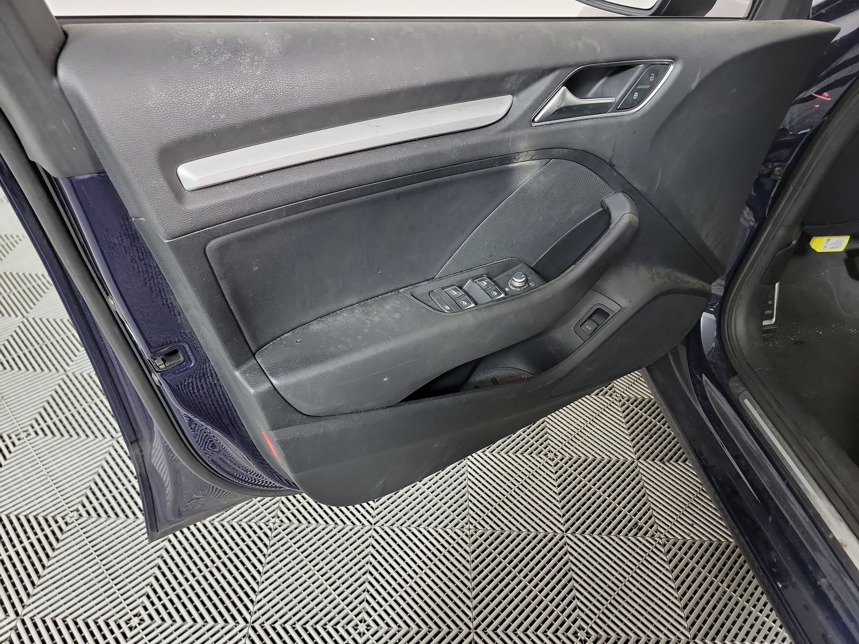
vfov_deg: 56.8
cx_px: 430
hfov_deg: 71.6
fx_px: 596
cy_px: 322
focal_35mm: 24
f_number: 1.8
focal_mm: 6.7
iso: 753
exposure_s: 1/59
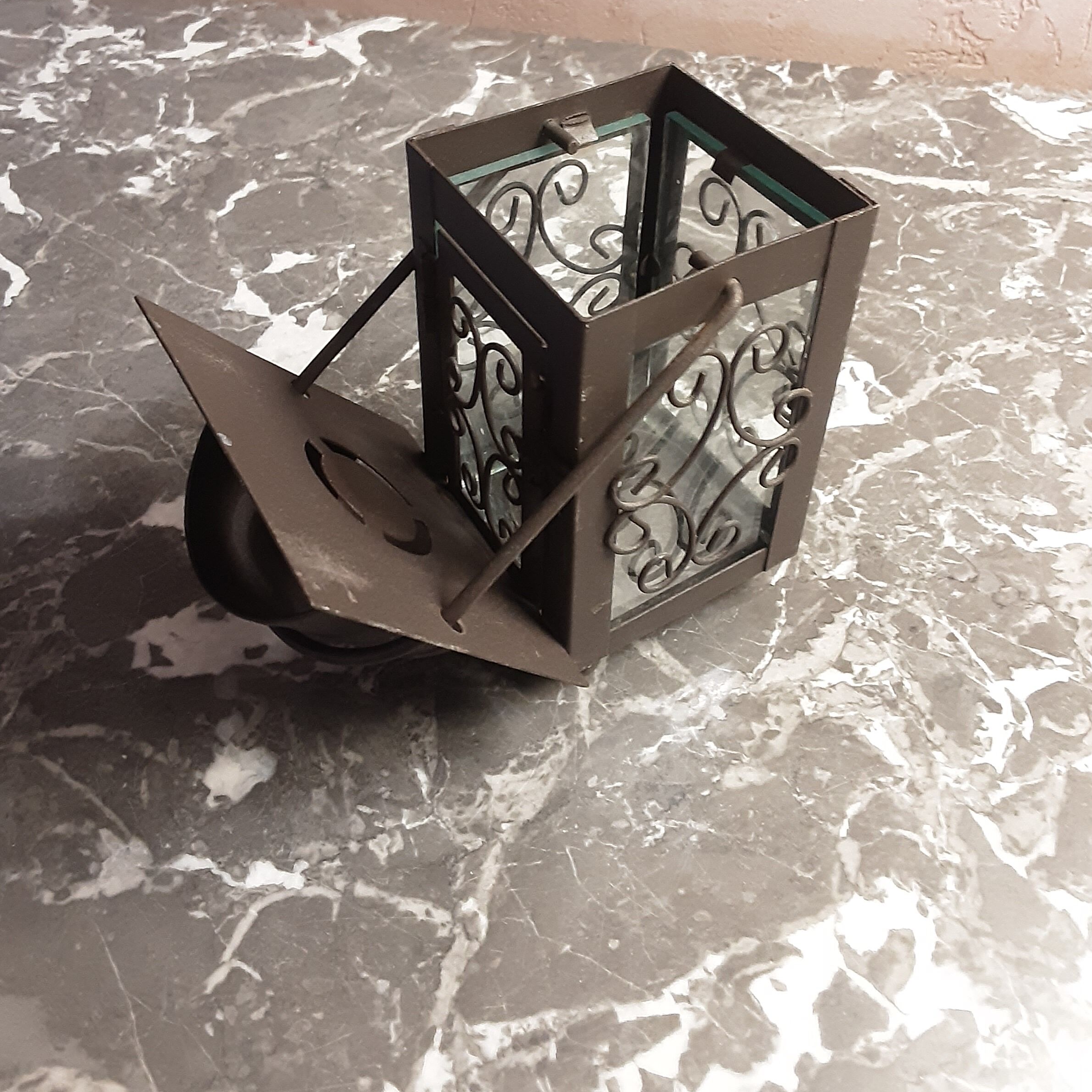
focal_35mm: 34
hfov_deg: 48.4
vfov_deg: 47.6
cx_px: 533
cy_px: 362
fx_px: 1213
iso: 250
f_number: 1.9
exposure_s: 1/25
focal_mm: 2.9
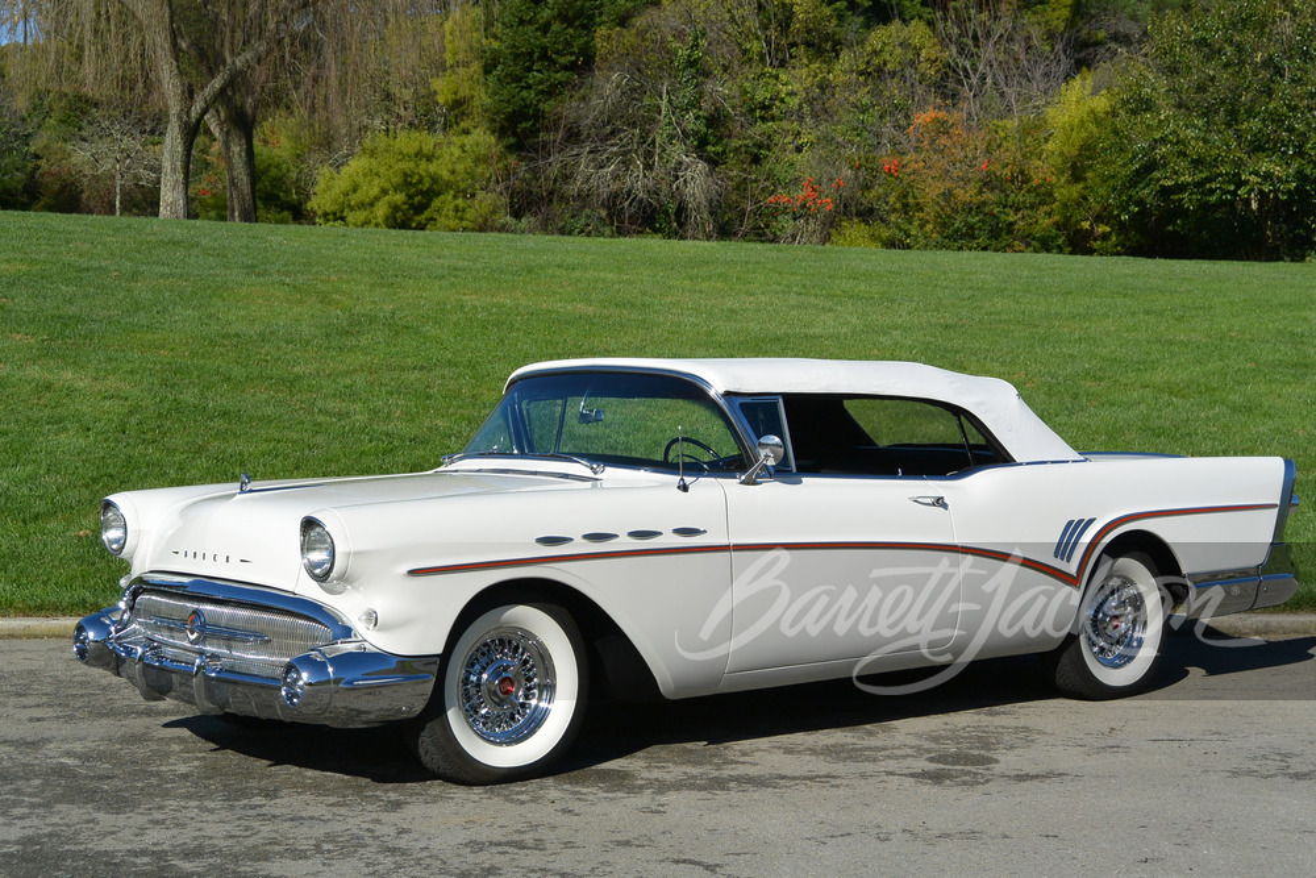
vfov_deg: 22.3
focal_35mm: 61
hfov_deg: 32.9
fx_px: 2230
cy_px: 439
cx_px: 658
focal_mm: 22.6
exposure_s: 1/1000
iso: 100
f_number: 5.3
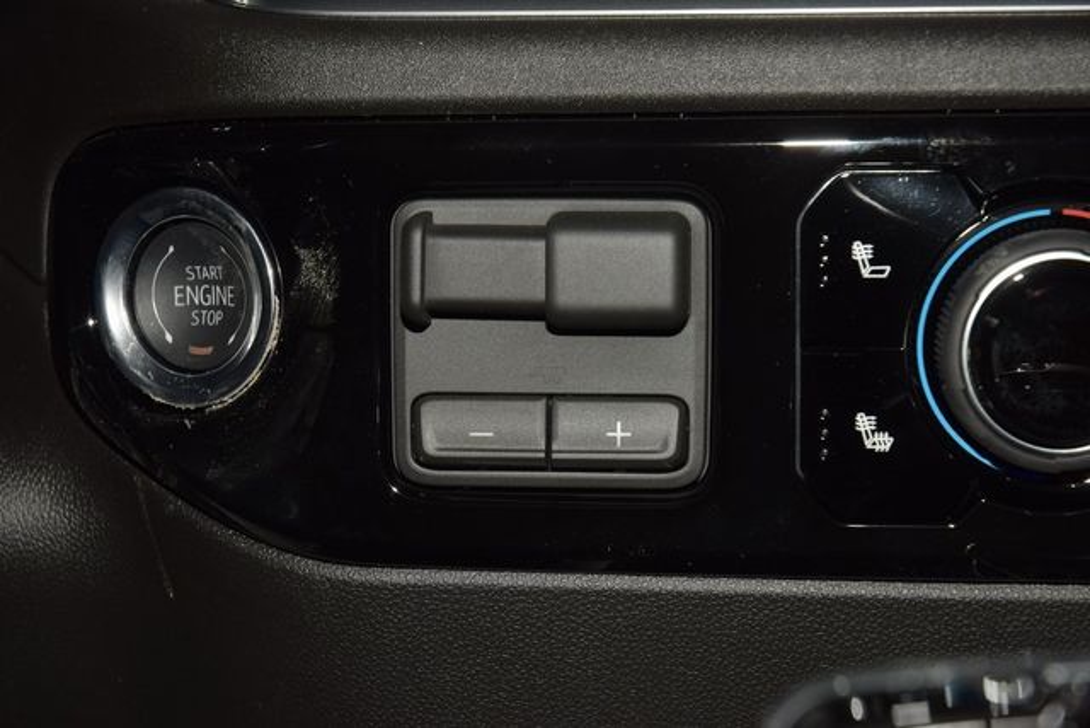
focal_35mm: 105
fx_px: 3180
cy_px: 364
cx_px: 545
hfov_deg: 19.5
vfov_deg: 13.0
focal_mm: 70
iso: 100
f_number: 8
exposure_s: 1/125
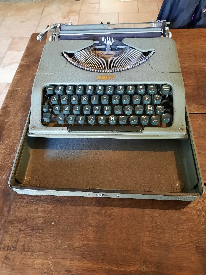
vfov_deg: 69.4
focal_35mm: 25
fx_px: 198
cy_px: 138
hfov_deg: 54.9
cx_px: 103
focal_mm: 4.6
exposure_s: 1/20
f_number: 2
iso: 800
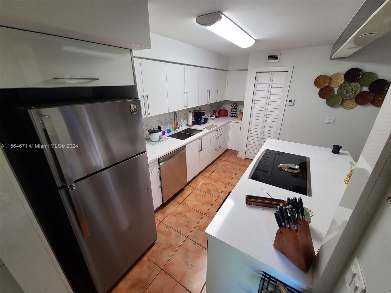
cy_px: 146
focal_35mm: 13
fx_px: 147
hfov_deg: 106.2
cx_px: 196
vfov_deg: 89.9
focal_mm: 2.2
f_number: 2.2
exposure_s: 1/60
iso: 200
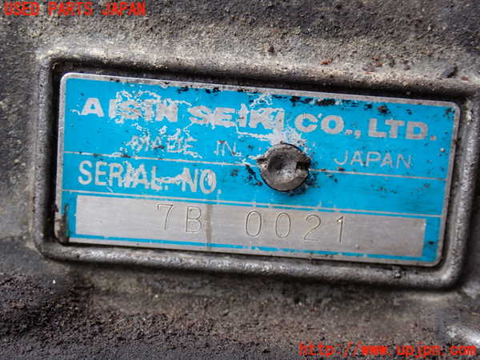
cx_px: 240
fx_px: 749
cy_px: 180
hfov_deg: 35.5
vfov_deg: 27.0
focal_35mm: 54
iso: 200
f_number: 3.3
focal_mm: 9.65
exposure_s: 1/100
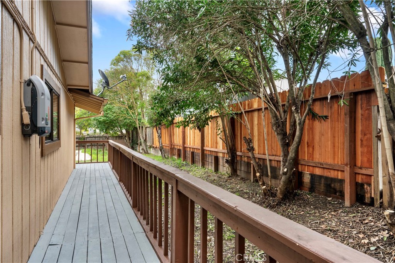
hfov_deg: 73.8
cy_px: 132
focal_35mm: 24
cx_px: 198
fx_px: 263
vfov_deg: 53.1
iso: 640
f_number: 10
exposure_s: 1/20
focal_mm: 24
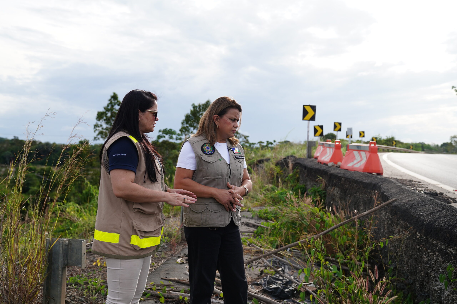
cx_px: 228
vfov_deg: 31.1
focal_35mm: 43
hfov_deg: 45.5
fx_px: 545
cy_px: 152
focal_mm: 43
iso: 500
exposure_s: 1/2000
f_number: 4
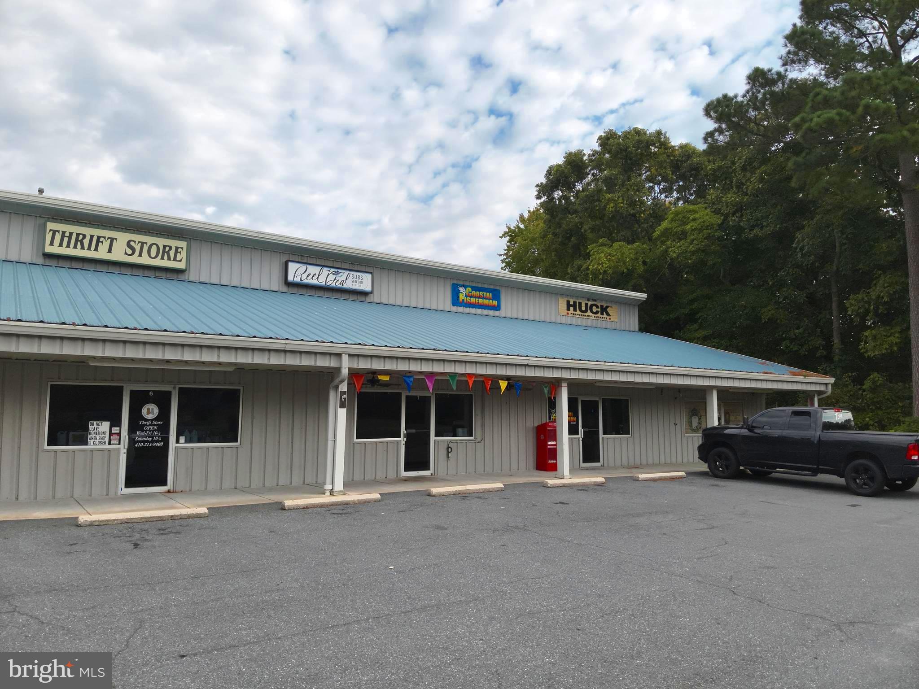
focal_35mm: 24
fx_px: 637
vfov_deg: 56.8
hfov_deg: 71.6
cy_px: 344
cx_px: 460
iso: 100
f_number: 2.8
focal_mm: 4.4
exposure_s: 1/800
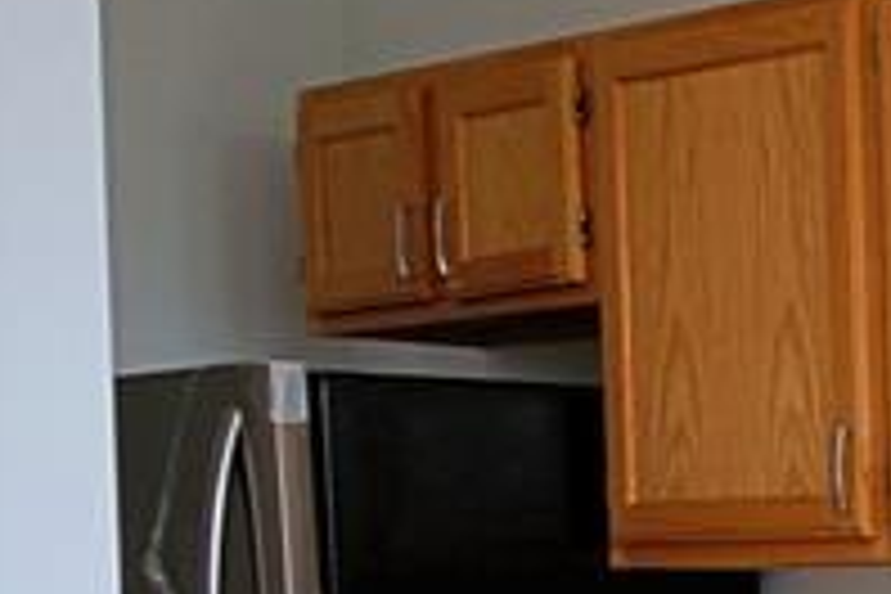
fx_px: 2821
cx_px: 1746
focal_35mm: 114
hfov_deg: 14.9
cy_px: 747
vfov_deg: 11.7
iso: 160
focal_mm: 15
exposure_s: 1/80
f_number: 5
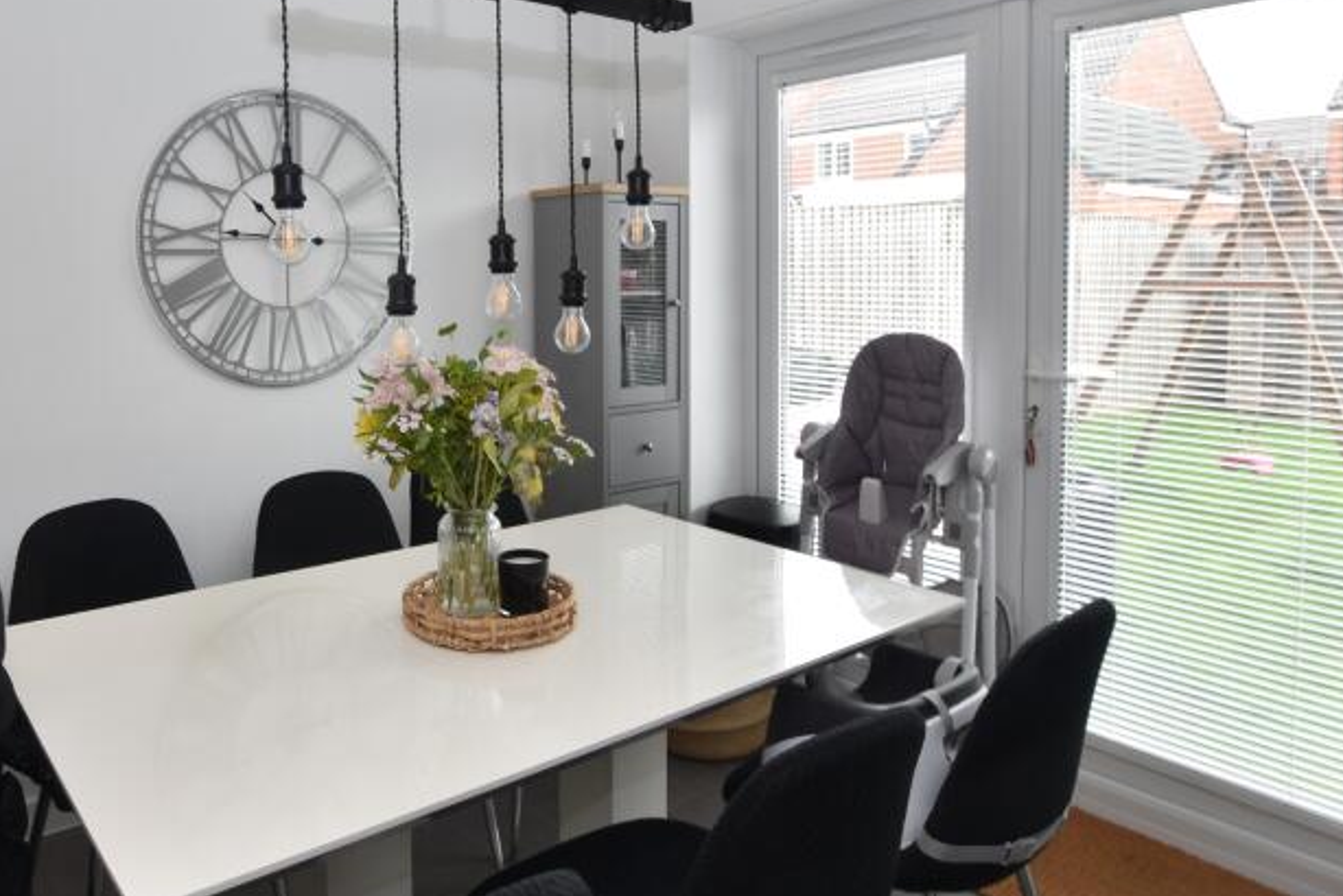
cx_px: 468
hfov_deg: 69.8
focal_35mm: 25
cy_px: 294
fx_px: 933
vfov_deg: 50.4
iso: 100
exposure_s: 1/2.5
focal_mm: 10
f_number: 9
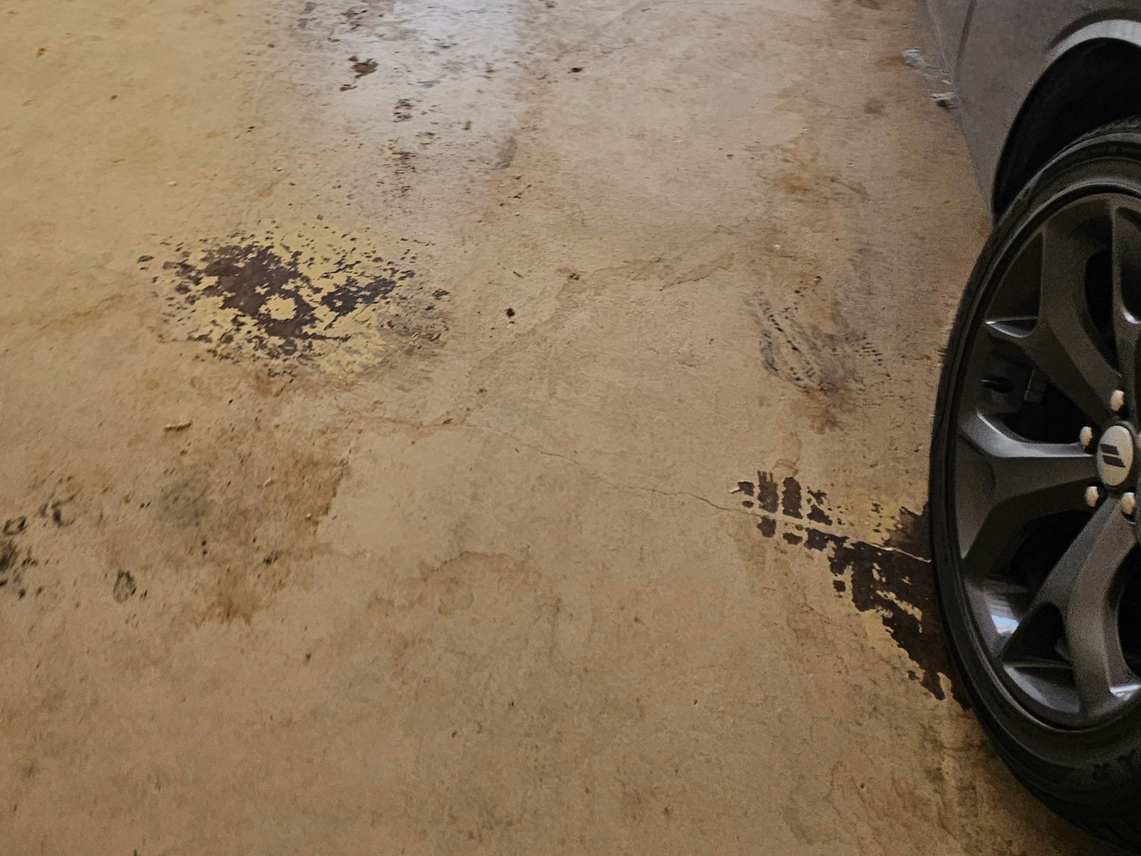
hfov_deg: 64.9
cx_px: 347
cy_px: 204
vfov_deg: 50.6
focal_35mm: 26
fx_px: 857
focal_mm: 2.2
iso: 50
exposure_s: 1/60
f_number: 2.2
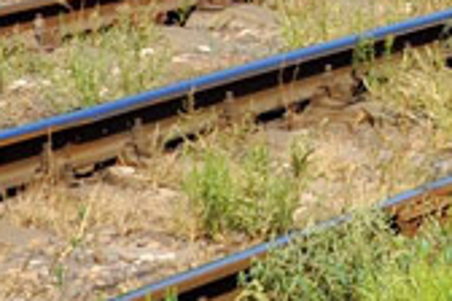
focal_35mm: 255
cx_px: 1262
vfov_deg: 4.9
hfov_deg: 7.3
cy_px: -836
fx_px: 3201
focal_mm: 22
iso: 200
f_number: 8
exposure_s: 1/500
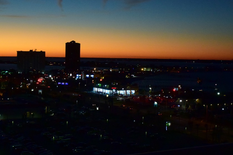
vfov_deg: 21.5
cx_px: 106
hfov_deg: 31.9
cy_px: 87
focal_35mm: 63
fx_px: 408
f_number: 3.8
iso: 1100
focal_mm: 12.3
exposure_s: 1/60
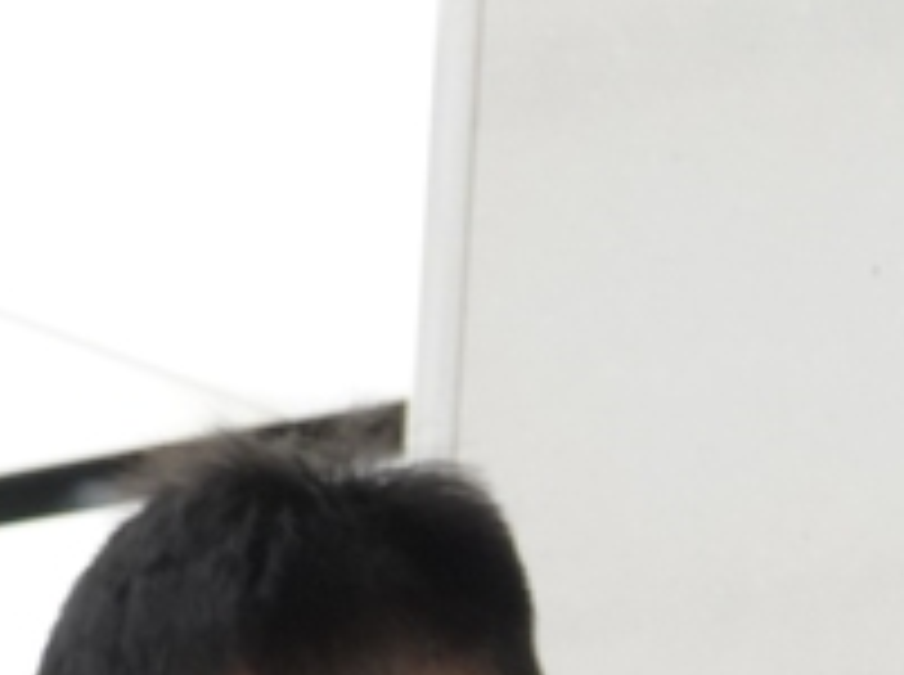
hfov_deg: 10.1
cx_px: 1741
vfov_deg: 7.5
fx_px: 4797
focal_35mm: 184
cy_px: 1616
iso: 500
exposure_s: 1/125
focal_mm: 11.76
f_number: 3.5
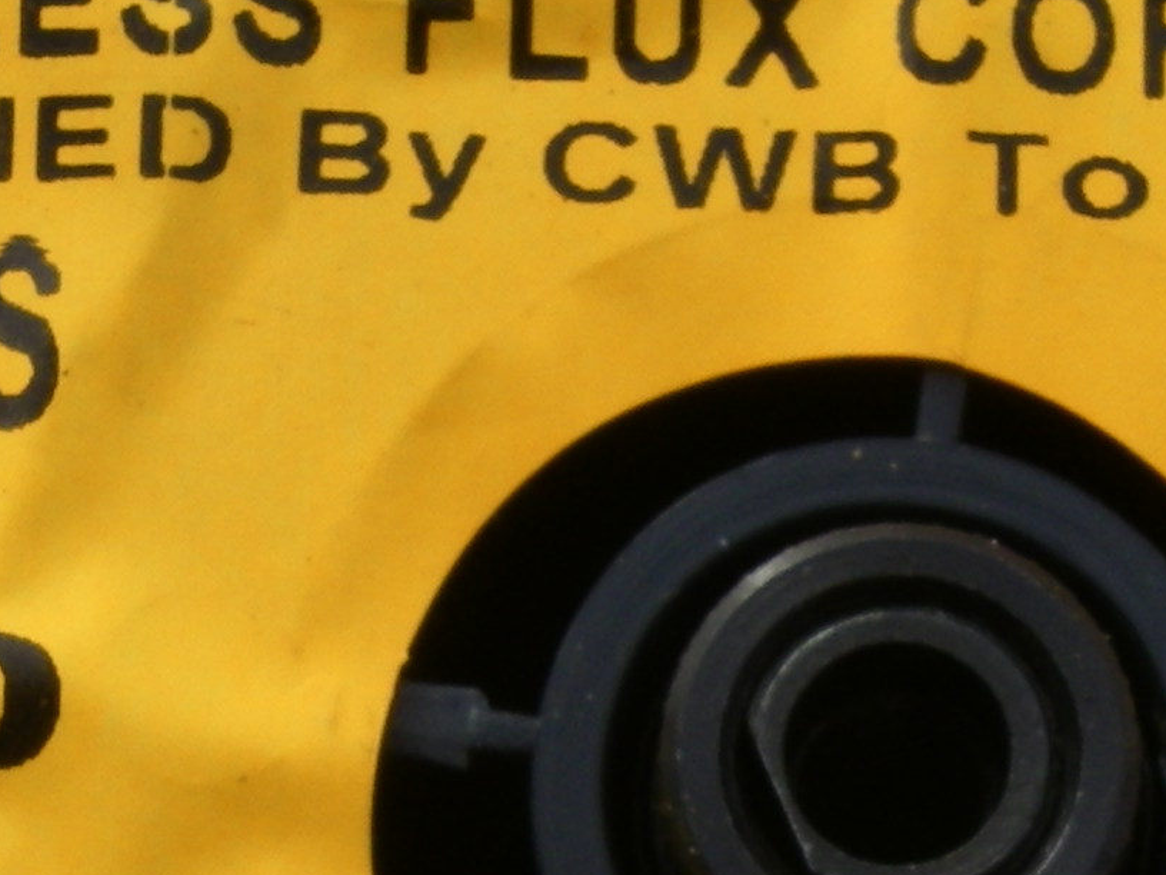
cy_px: 884
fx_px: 4817
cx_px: 842
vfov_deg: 10.3
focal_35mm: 143
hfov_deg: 13.8
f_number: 6.6
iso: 64
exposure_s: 1/100
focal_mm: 6.3
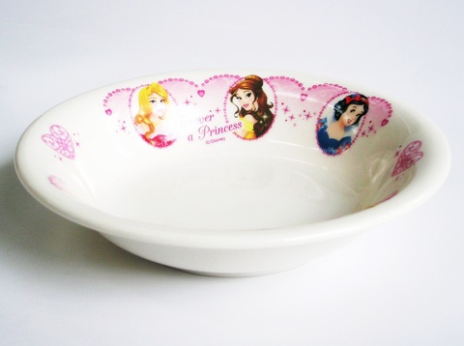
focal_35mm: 61
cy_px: 173
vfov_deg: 23.9
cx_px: 232
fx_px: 816
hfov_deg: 31.7
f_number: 3.5
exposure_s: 1/65.6
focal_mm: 9.3
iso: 50
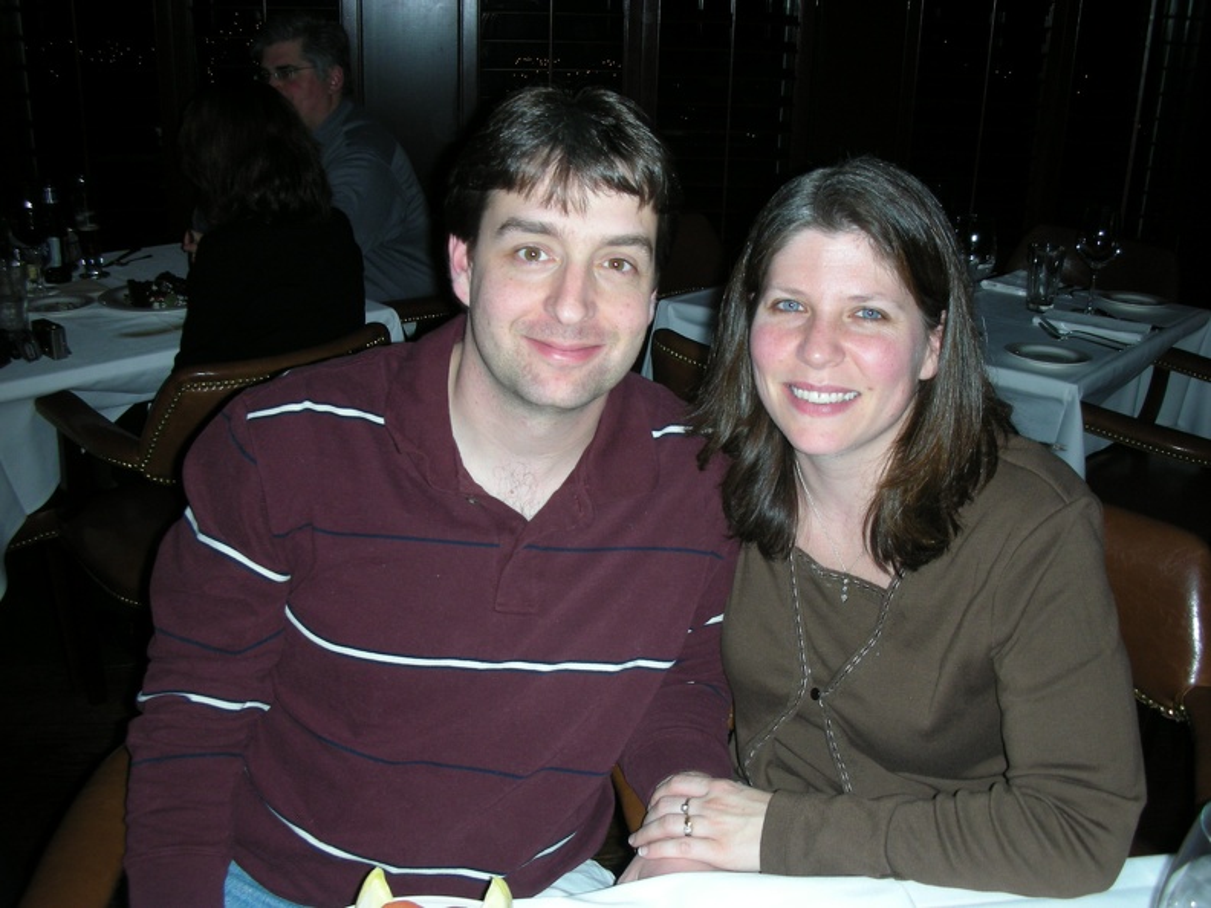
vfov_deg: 40.7
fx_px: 1224
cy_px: 454
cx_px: 606
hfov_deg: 52.6
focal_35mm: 35
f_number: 2.8
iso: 72
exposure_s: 1/60
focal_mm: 5.8
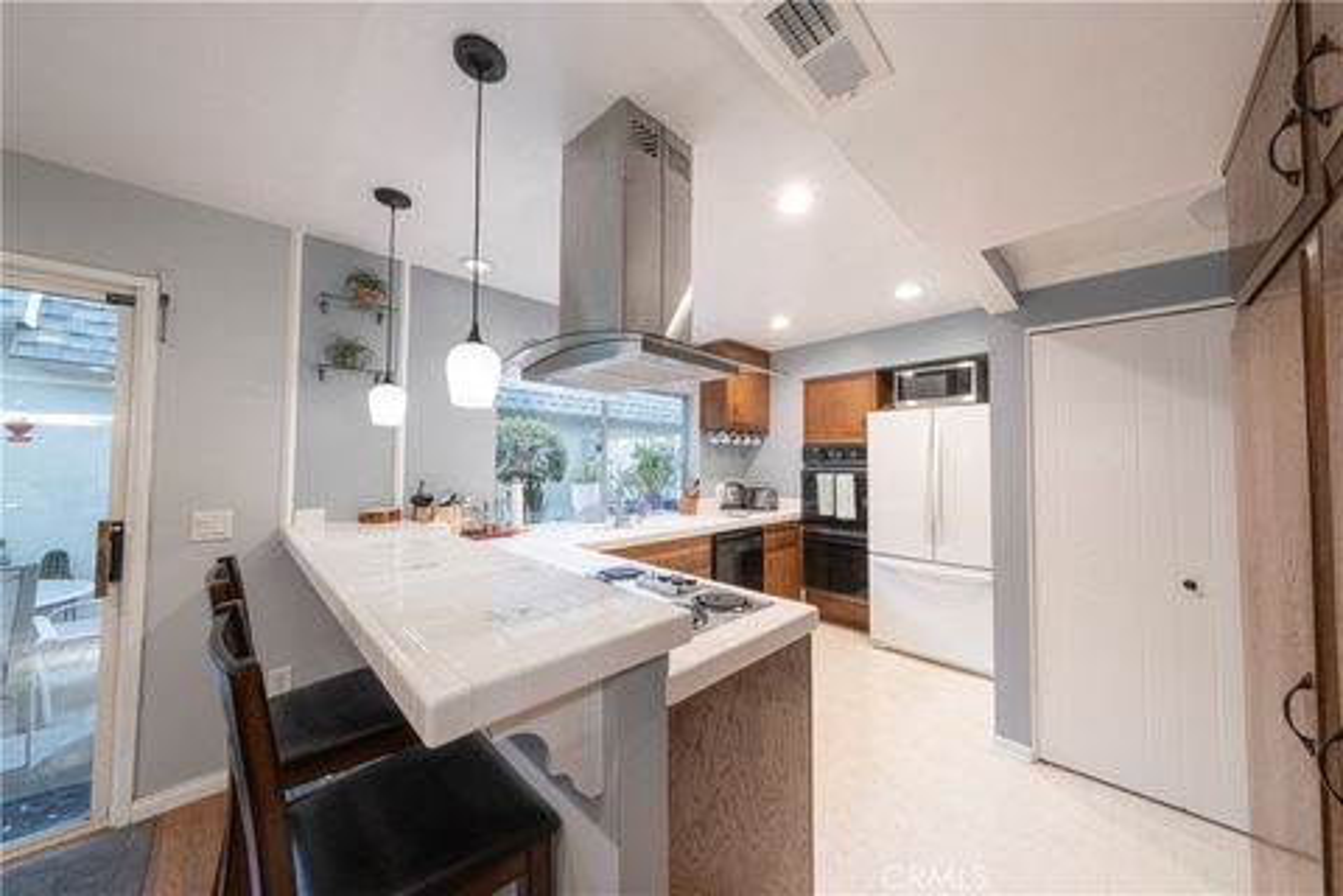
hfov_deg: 112.6
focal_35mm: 12
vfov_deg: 90.0
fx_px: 448
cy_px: 448
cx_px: 672
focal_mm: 8
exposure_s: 1/9
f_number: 11
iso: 800
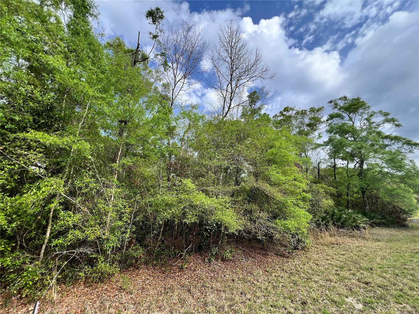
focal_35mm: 13
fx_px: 157
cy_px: 157
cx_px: 210
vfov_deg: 89.9
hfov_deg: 106.2
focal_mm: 1.57
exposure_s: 1/501
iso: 32
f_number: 1.8
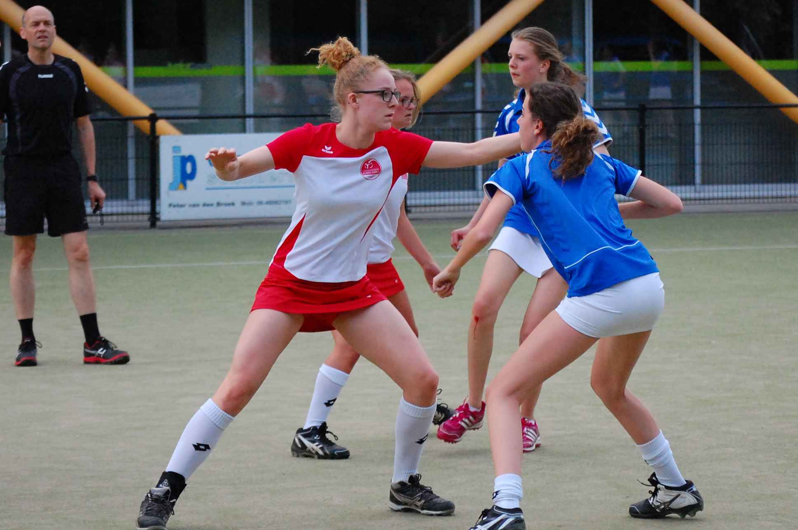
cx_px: 399
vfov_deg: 13.4
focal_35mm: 102
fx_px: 2259
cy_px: 265
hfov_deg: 20.0
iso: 1600
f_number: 4.2
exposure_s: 1/1250
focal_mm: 68
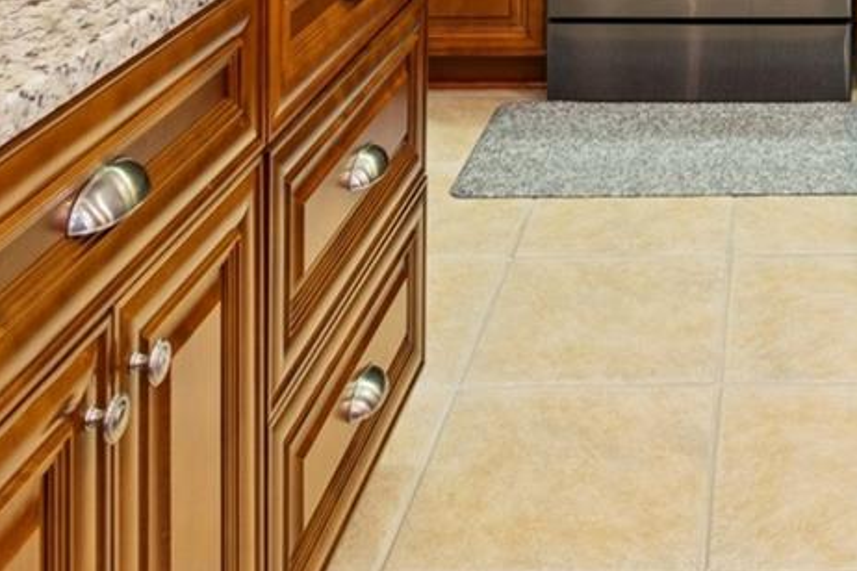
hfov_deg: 35.7
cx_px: 785
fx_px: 1238
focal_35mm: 52
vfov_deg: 20.1
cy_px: -410
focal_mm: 10
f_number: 7.1
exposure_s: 2.5
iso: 100
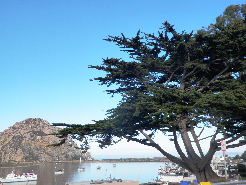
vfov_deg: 34.3
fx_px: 298
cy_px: 92
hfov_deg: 44.8
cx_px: 123
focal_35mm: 42
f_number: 6.3
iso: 50
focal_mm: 7.57
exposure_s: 1/125
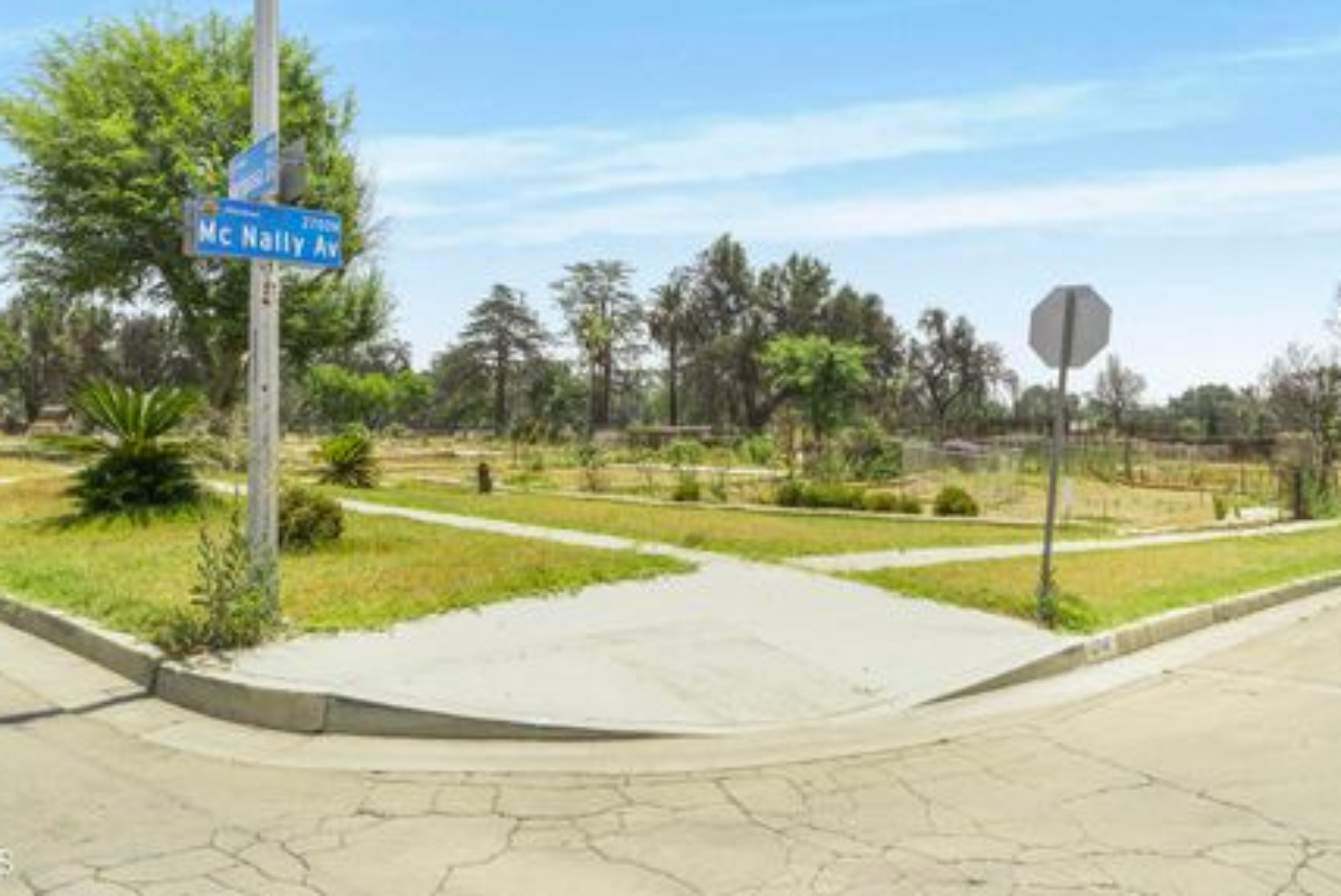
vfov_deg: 46.3
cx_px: 692
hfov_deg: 65.4
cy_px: 387
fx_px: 1044
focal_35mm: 28
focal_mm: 16
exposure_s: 1/30
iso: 100
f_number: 16
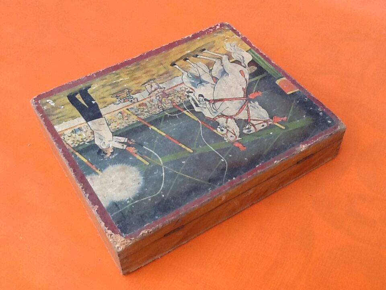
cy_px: 145
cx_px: 193
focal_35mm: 44
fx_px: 491
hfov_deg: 42.9
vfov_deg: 32.9
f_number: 2.4
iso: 50
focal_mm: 2.03
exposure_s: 1/120
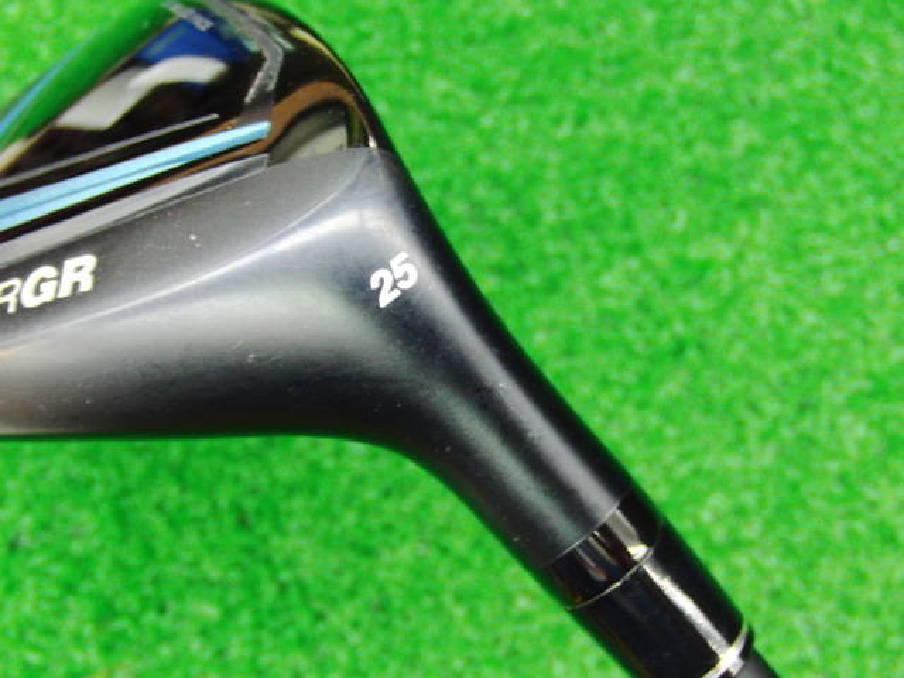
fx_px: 1123
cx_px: 452
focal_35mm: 43
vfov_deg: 33.6
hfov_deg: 43.9
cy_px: 339
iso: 400
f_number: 3.7
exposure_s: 1/13
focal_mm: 7.54
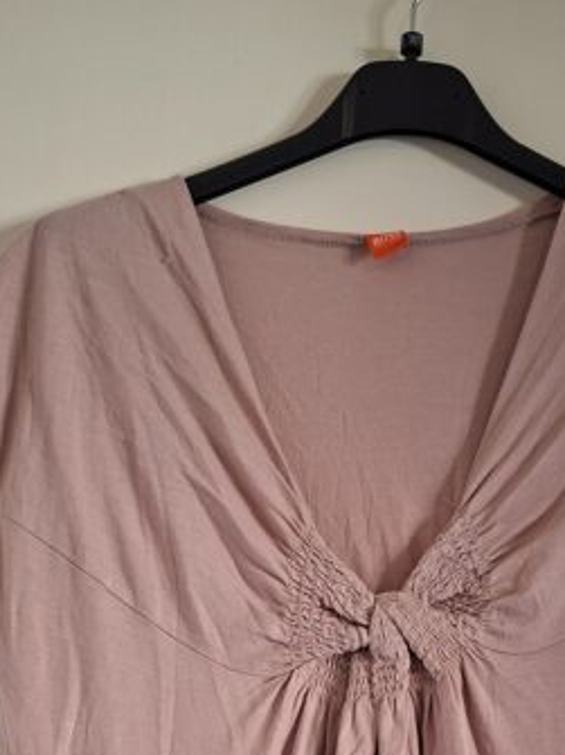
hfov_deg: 26.4
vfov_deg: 32.2
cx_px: 365
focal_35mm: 55
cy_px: 753
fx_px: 1198
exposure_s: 1/40
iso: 250
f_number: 1.8
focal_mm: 5.54
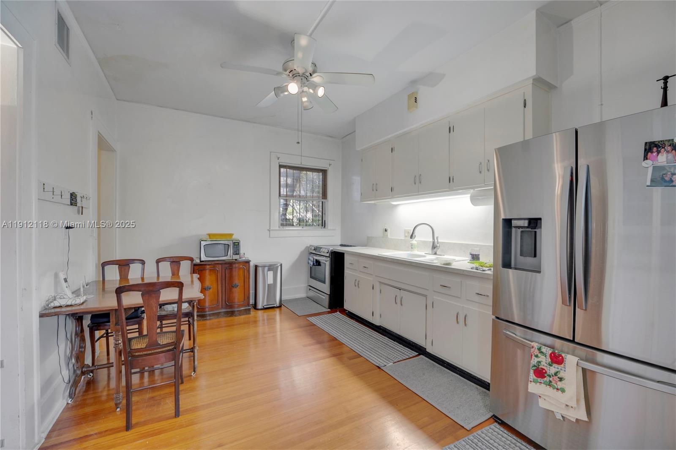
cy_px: 225
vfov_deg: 81.2
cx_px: 338
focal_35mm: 14
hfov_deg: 104.3
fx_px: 263
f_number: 8
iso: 100
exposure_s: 1/60
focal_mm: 14
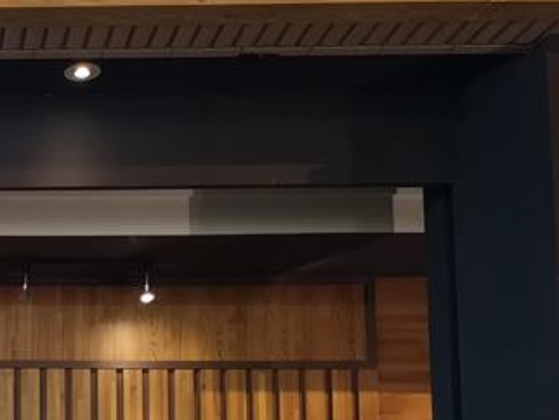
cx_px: -116
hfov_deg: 25.8
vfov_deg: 20.7
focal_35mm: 67
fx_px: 1083
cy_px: 479
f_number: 1.8
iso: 640
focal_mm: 3.95
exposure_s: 1/17.1
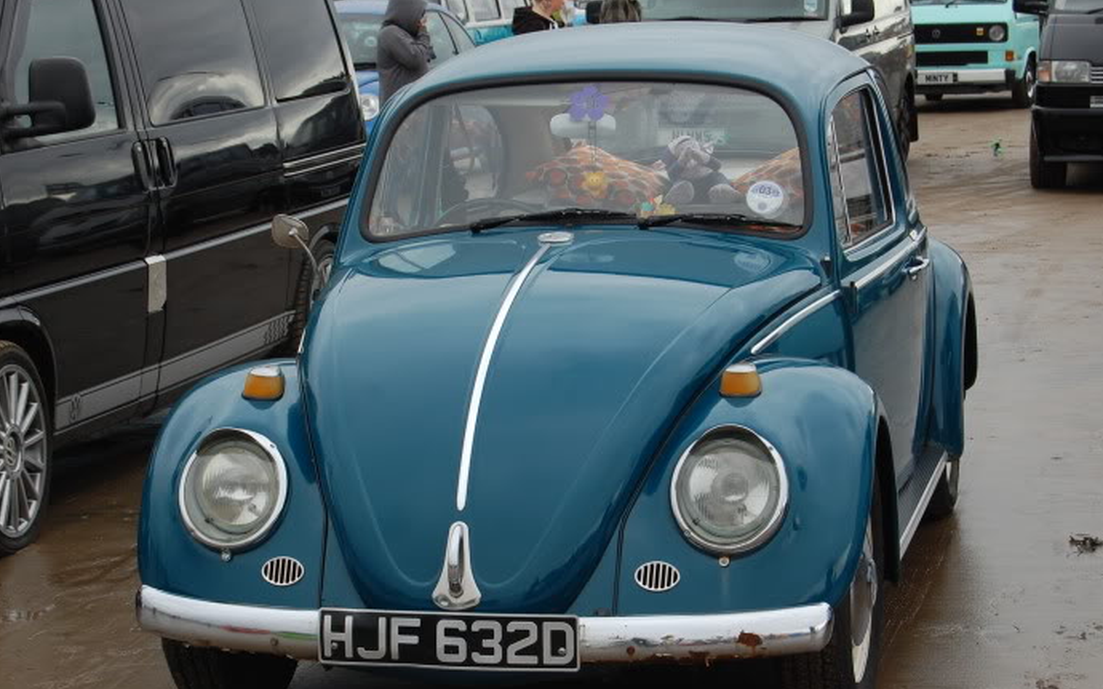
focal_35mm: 92
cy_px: 392
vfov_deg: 14.2
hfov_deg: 22.6
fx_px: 2765
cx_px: 551
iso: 200
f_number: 7.1
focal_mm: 52
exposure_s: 1/200
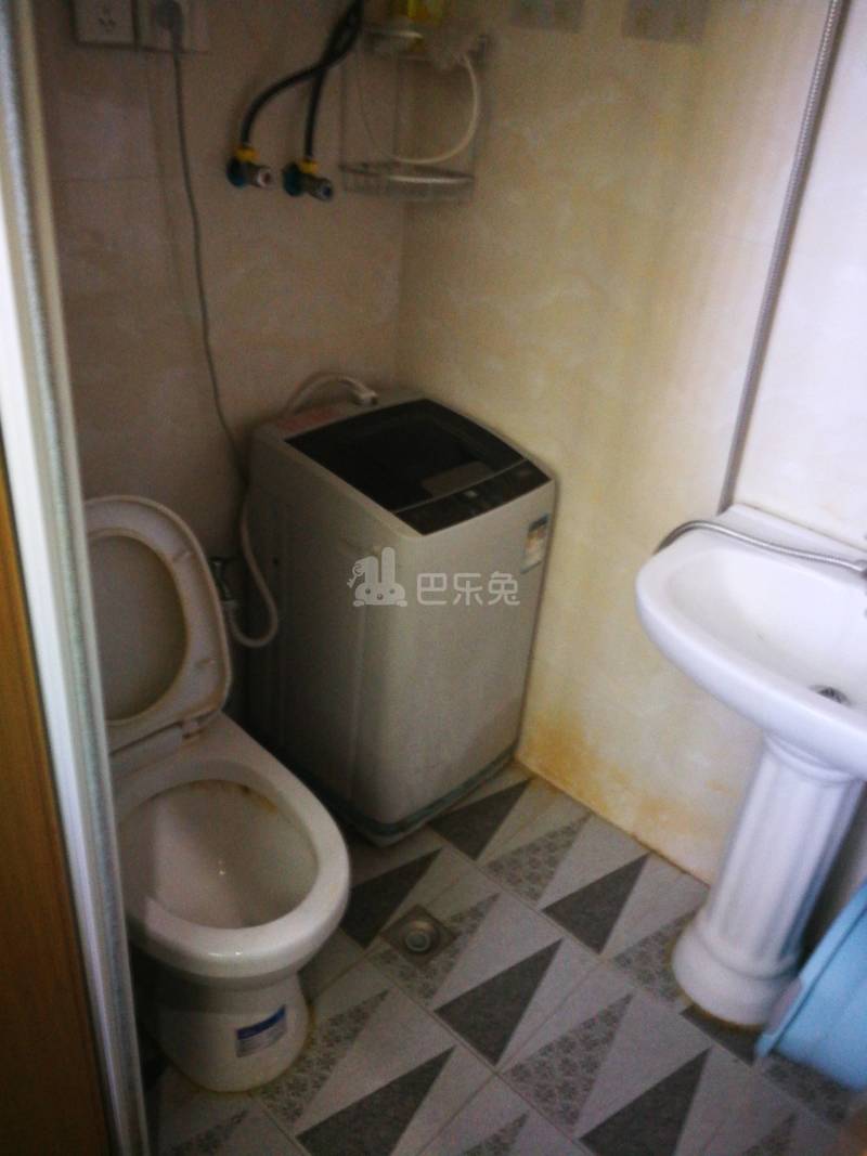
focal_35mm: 27
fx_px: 902
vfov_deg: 65.3
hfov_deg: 51.3
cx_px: 434
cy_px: 578
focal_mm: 3.95
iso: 640
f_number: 2.2
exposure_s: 1/16.7
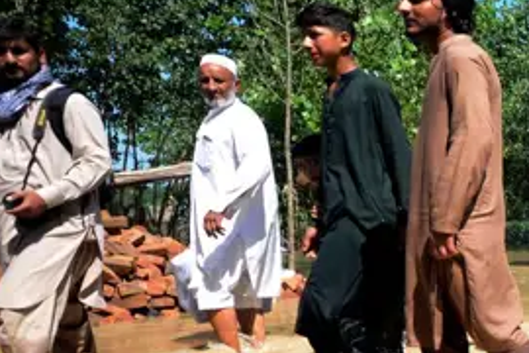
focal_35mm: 54
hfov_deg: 26.5
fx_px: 788
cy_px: 282
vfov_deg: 24.8
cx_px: 797
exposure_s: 1/250
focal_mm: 11
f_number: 4.2
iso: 100
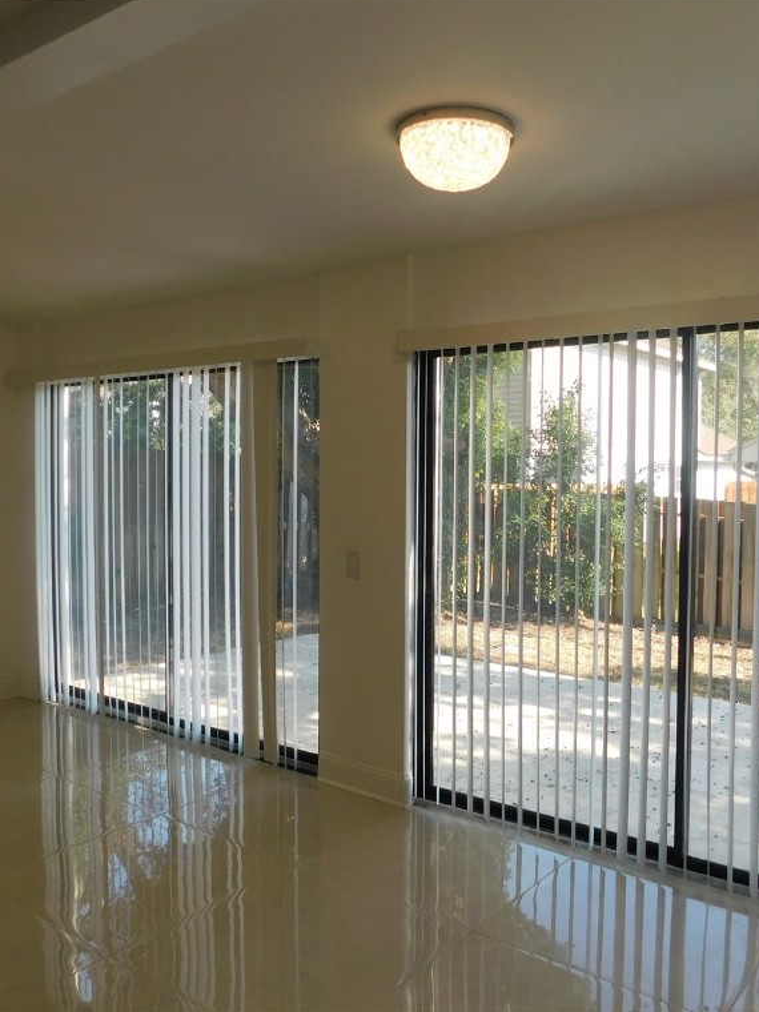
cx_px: 415
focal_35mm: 31
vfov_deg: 58.4
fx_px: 906
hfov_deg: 45.4
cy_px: 503
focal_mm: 4
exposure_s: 1/320
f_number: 3
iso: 125
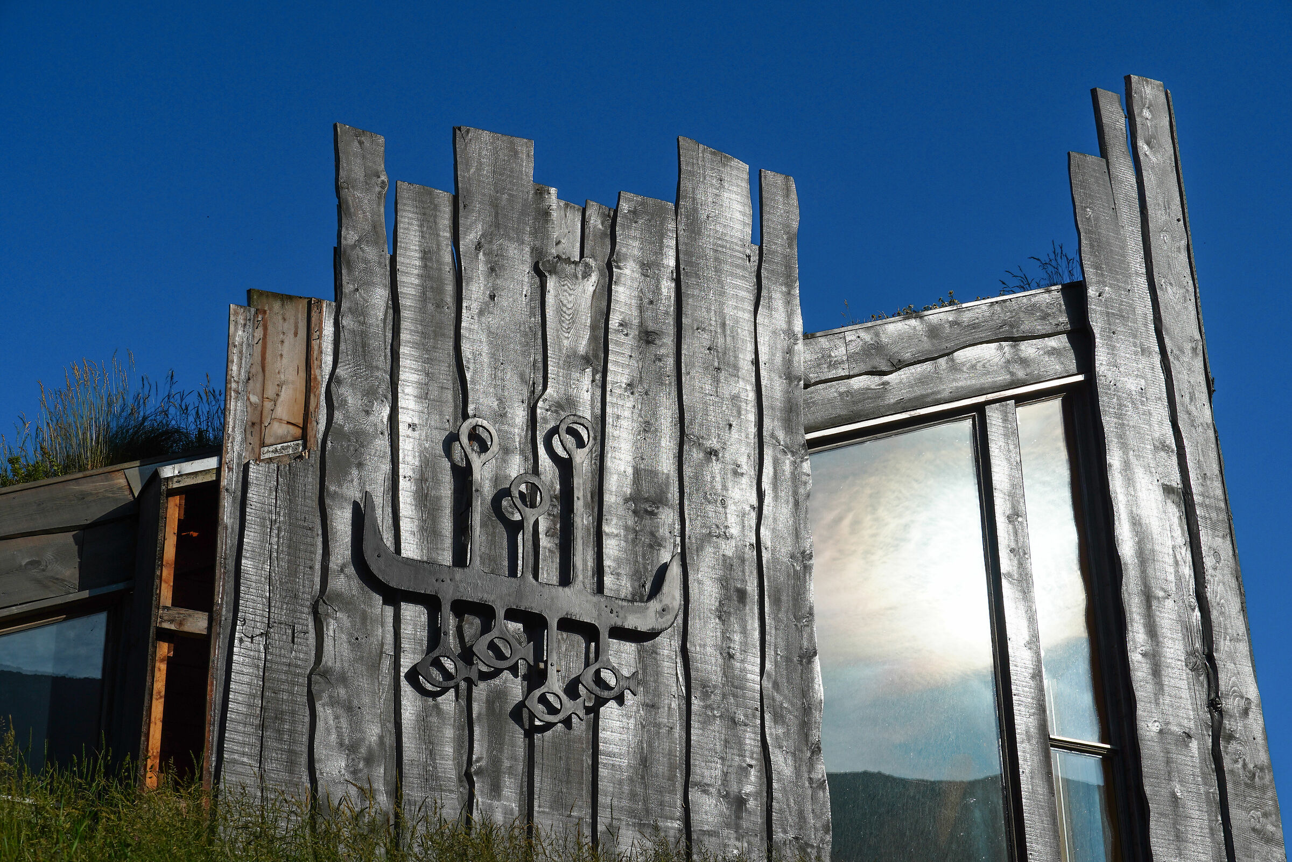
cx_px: 646
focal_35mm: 69
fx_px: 2476
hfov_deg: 29.2
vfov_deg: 19.7
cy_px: 431
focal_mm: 46
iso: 100
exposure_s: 1/1000
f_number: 8
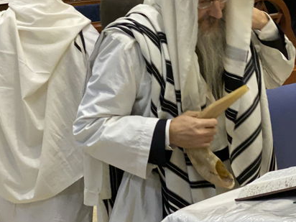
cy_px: 52
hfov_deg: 19.2
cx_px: 239
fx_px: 864
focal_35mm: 101
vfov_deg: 14.6
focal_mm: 6
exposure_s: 1/50
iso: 250
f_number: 2
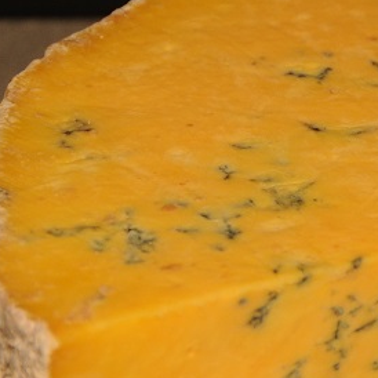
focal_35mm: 449
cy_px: 246
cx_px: 549
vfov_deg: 3.9
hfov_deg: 3.9
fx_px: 5547
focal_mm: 90
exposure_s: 1/250
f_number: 8
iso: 400
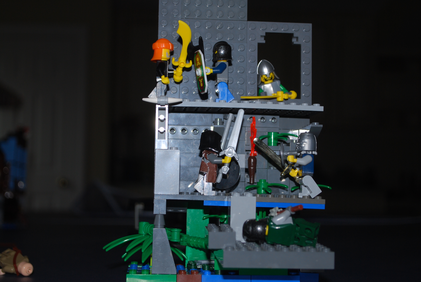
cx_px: 210
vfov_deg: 22.7
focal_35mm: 60
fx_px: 703
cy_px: 141
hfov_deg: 33.4
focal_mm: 40
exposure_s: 1/60
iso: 200
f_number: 5.3
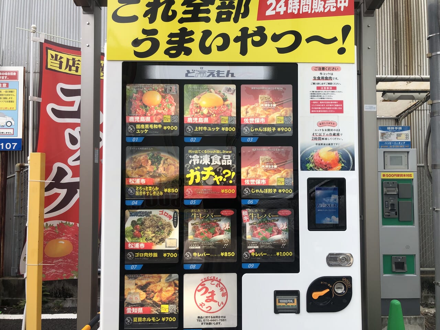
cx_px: 220
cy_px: 165
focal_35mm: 28
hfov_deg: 63.4
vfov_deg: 49.7
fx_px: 356
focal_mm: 4
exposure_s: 1/366
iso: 20
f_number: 1.8
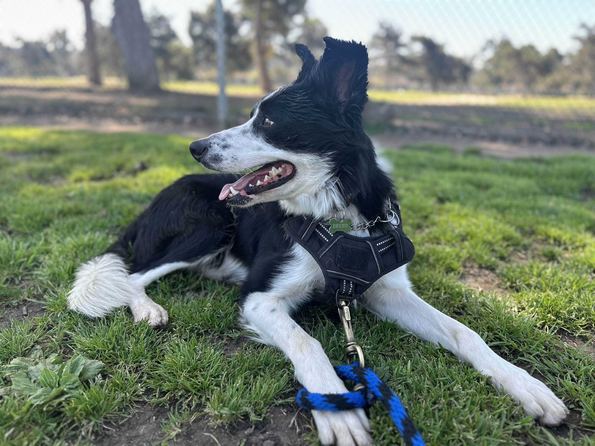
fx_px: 413
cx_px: 298
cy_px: 223
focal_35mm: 24
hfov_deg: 71.6
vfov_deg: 56.8
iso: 80
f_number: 1.78
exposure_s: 1/529
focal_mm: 6.86
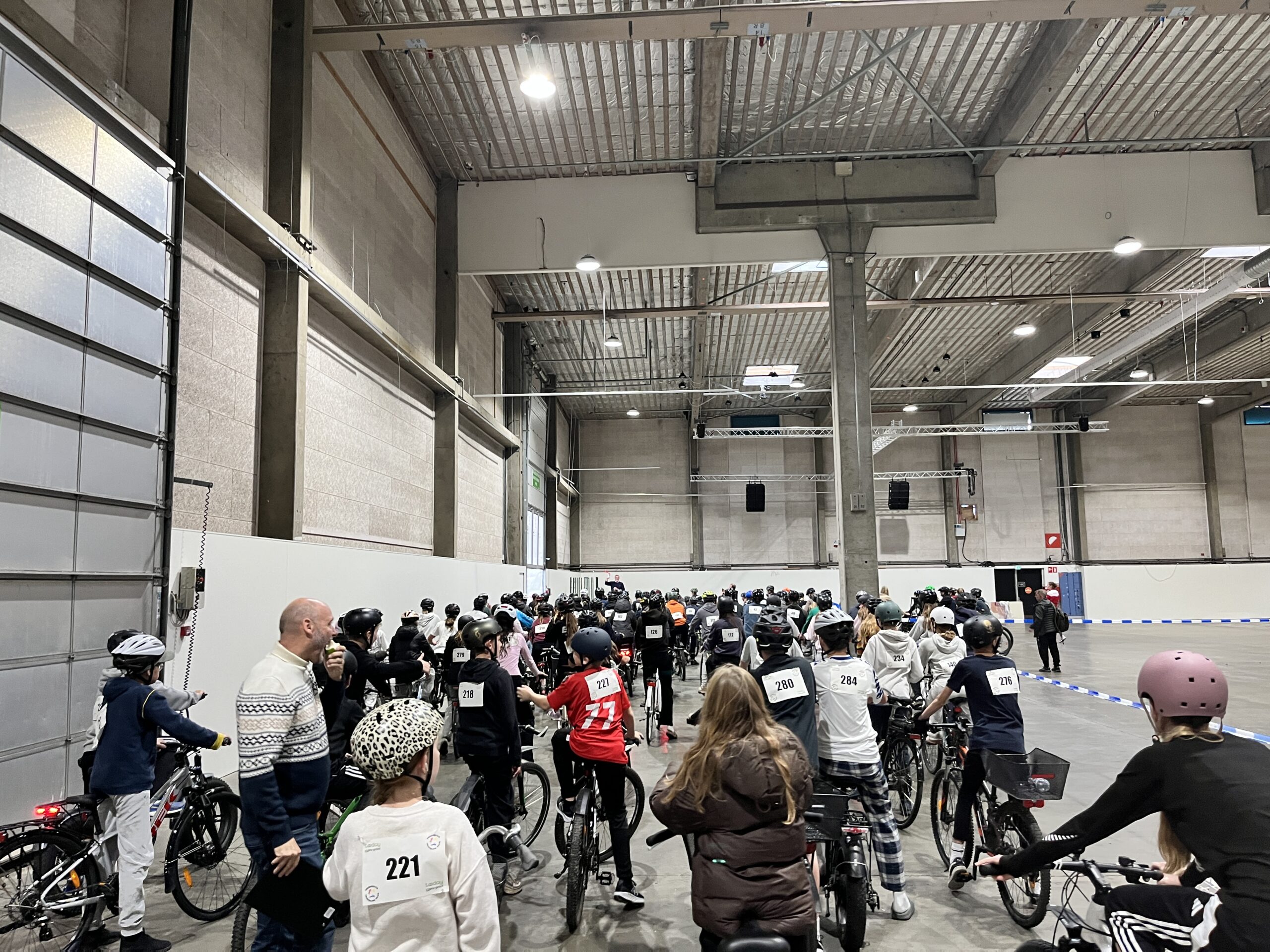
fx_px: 954
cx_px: 635
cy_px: 476
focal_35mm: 26
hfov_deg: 67.3
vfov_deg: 53.1
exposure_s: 1/60
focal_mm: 5.1
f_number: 1.6
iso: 200
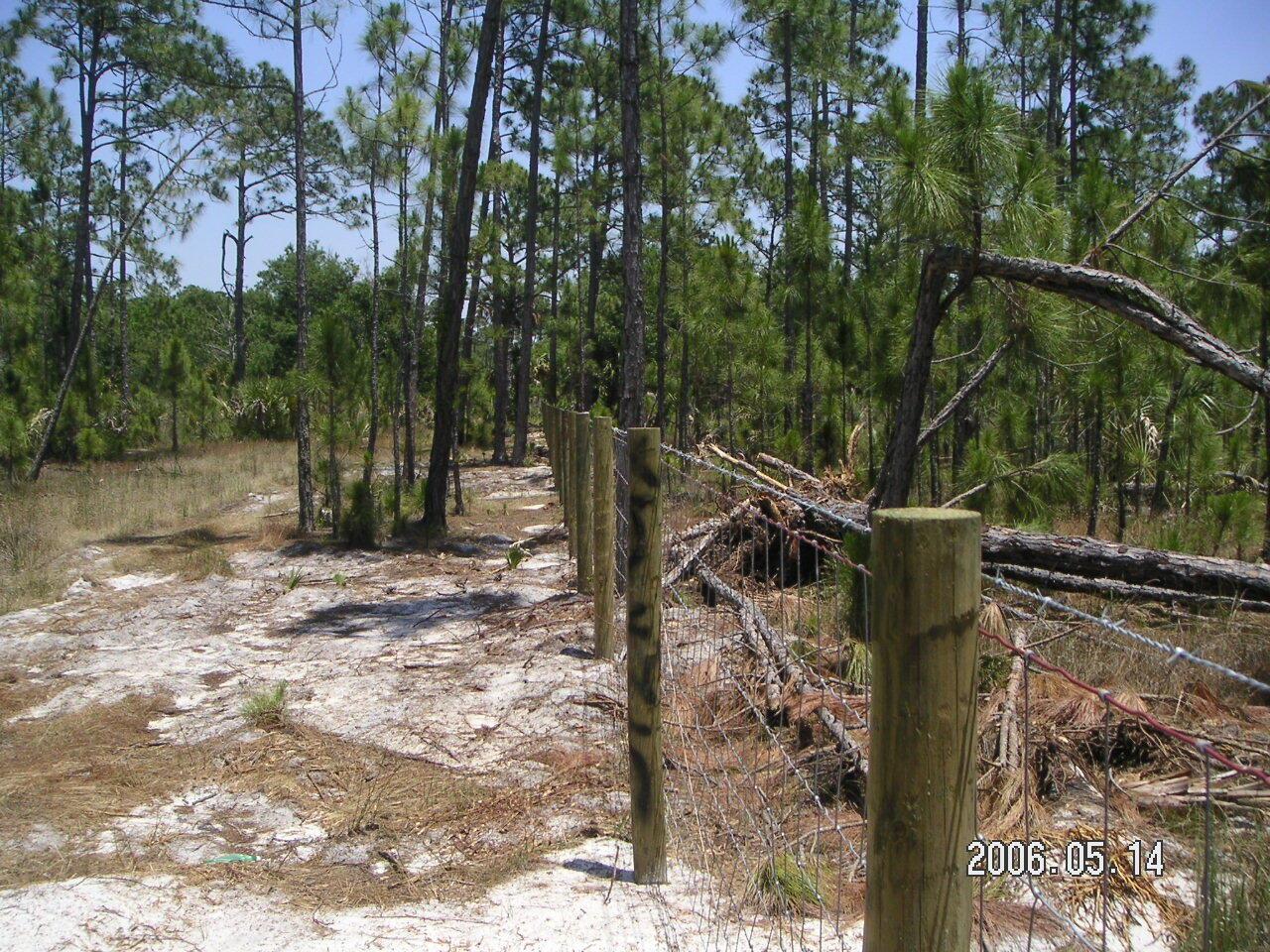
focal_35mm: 38
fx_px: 1394
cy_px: 476
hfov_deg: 49.0
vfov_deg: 37.7
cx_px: 635
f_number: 6.7
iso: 50
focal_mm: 6
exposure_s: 1/180
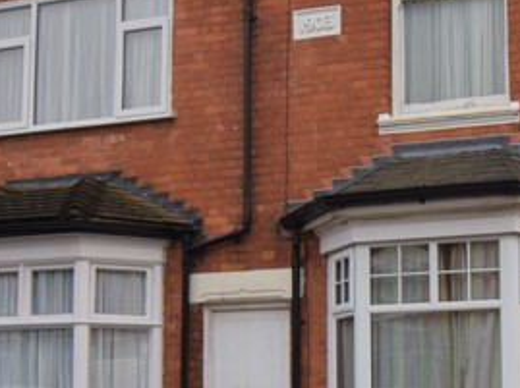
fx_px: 825
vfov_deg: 26.0
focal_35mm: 55
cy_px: 308
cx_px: 487
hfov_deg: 32.8
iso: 400
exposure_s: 1/160
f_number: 6.3
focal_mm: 10
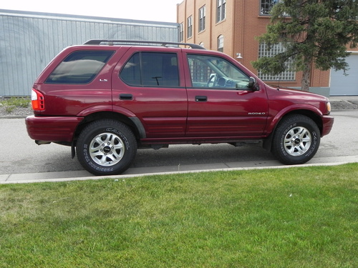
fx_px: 341
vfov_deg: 42.9
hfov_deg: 55.4
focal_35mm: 33
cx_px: 179
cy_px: 134
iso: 160
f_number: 5
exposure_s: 1/184
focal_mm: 5.9
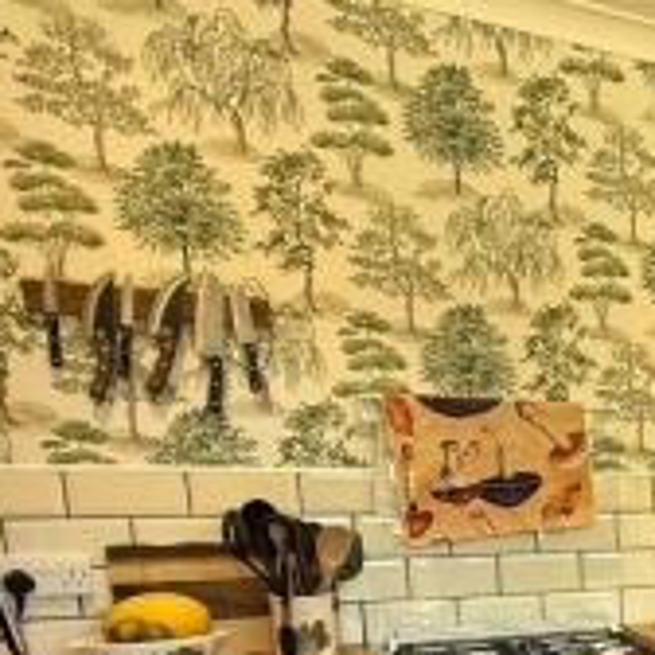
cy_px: 630
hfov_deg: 30.1
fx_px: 921
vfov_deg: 35.9
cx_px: 875
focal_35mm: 43
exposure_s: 1/99
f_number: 2.2
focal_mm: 2.22
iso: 160
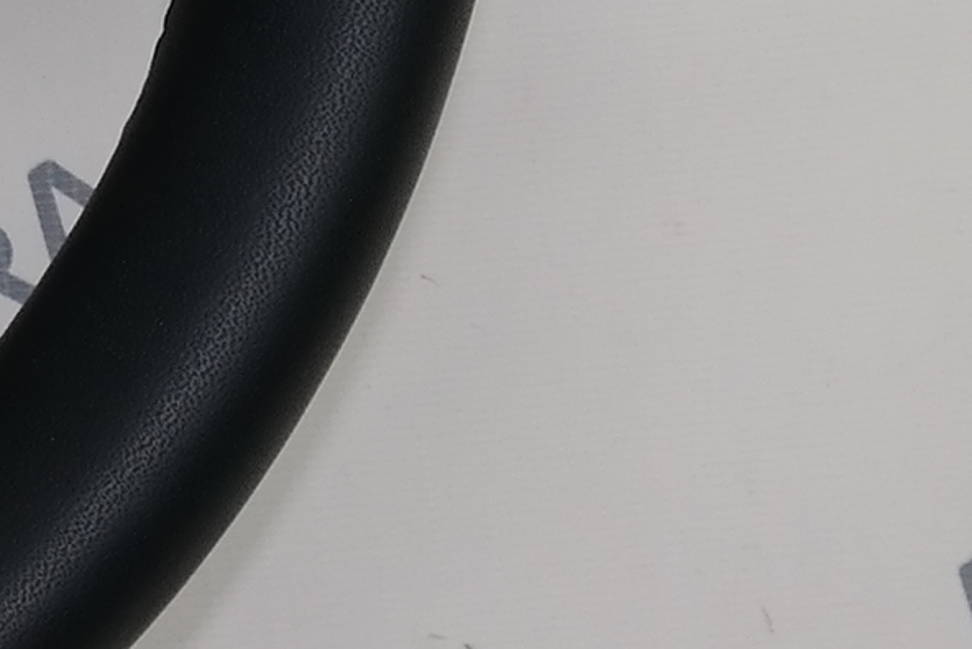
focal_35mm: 197
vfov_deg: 6.9
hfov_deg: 9.7
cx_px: -961
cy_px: -393
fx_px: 5320
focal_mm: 20
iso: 200
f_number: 5.6
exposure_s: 1/60
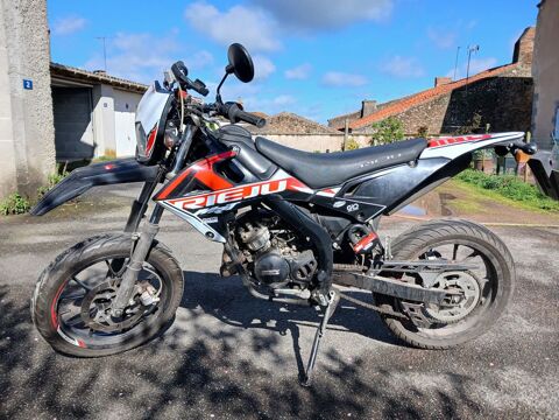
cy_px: 210
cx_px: 280
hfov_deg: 65.3
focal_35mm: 27
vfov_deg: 51.4
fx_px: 436
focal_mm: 3.98
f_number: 1.8
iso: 20
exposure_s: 1/407
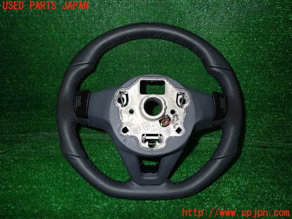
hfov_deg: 69.4
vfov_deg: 54.9
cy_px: 110
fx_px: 211
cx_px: 146
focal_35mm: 25
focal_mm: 4.5
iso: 250
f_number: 5.6
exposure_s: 1/30
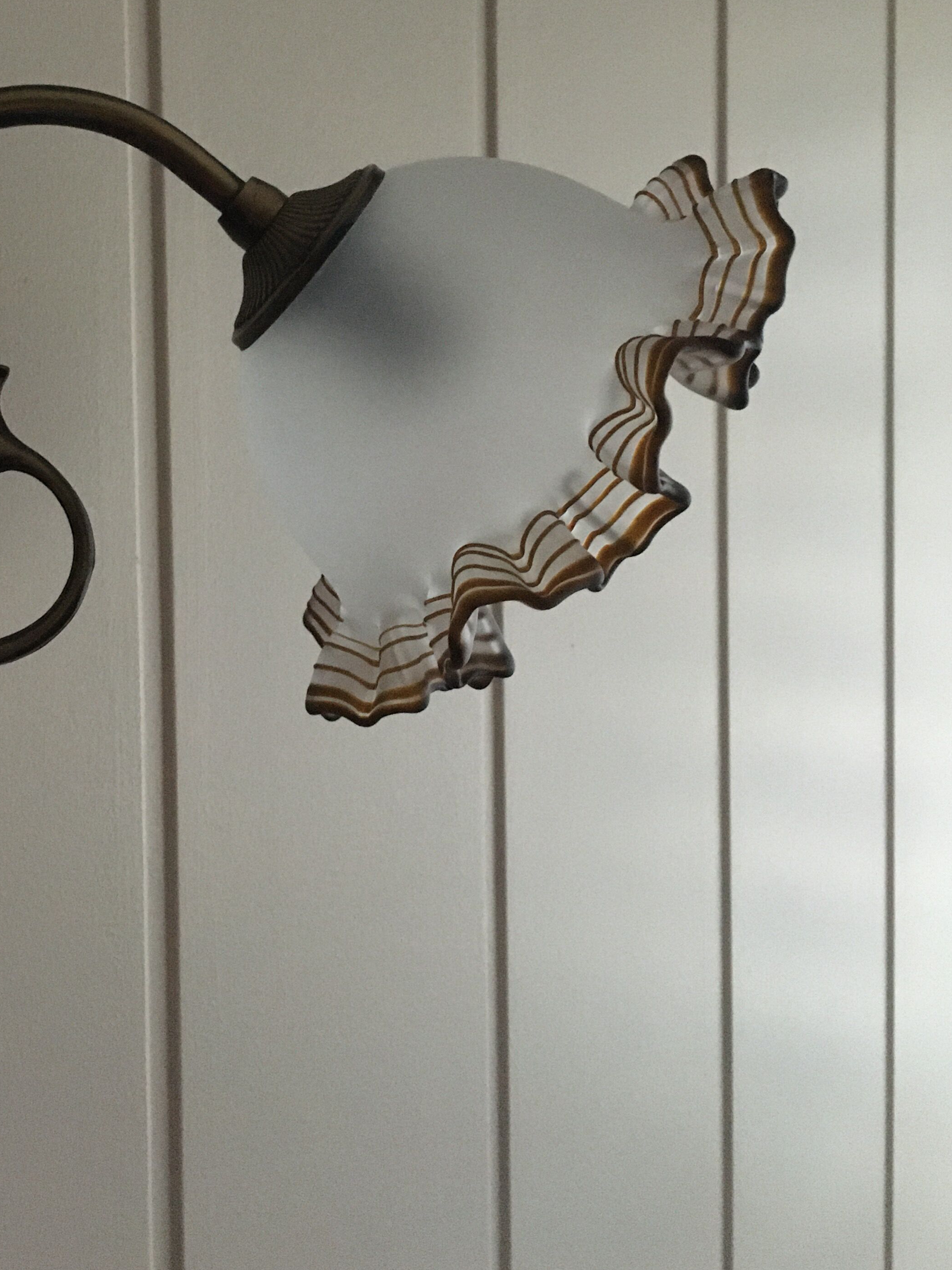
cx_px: 291
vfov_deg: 44.2
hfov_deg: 33.9
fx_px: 1540
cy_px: 427
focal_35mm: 42
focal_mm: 4.15
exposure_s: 1/17
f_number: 2.2
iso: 320
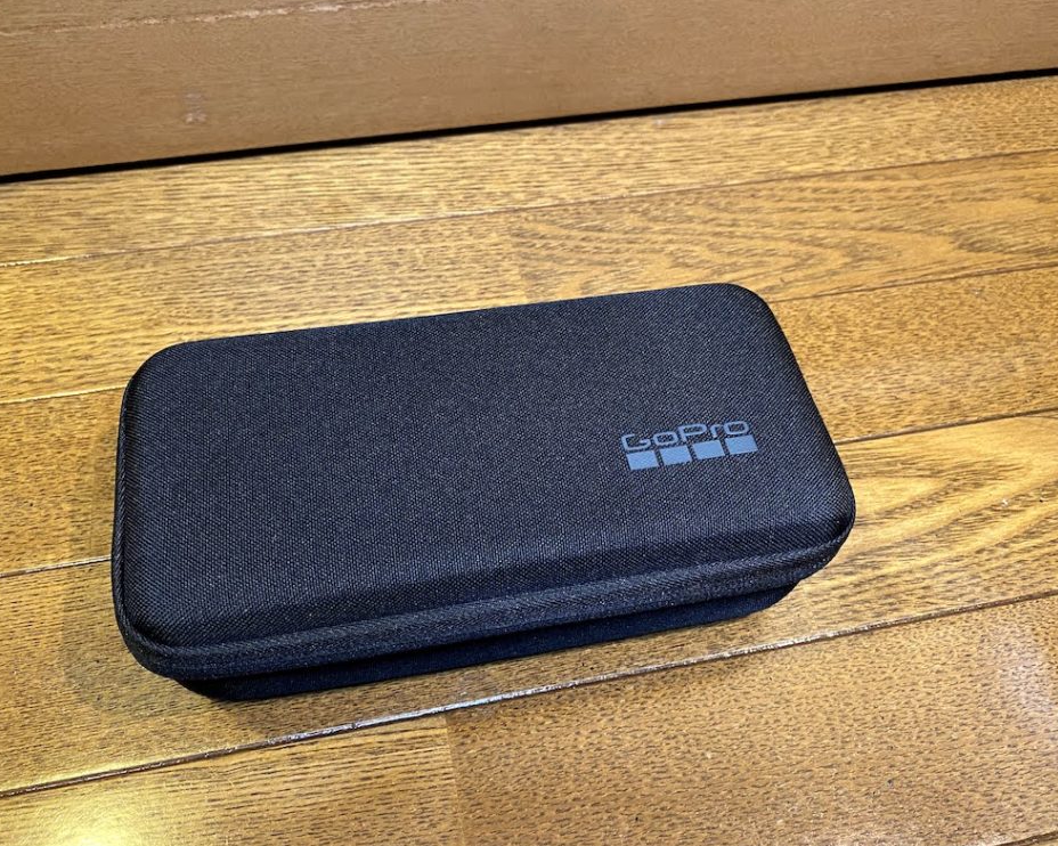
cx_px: 520
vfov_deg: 51.5
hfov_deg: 62.2
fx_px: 877
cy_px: 416
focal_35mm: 28
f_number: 1.8
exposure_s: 1/33
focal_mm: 4.25
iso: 500
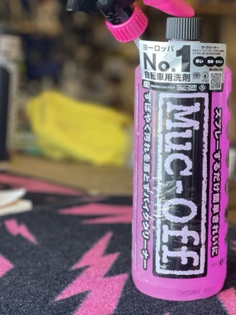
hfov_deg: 17.7
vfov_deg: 23.5
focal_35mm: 83
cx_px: 180
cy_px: 121
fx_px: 754
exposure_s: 1/120
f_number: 2
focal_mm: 6
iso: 125
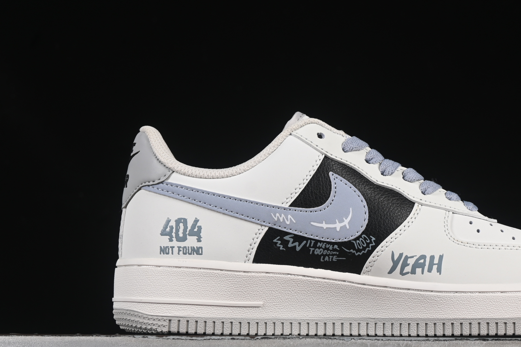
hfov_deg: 19.0
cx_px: 364
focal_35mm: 107
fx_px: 1549
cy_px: 182
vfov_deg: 12.8
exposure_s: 1/80
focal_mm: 50
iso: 160
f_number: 8
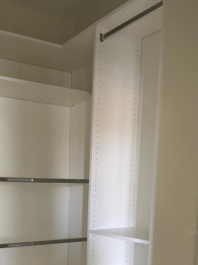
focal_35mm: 43
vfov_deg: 40.9
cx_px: 38
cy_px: 232
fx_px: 328
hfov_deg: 32.6
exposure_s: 1/60
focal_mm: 6.76
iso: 800
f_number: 1.78
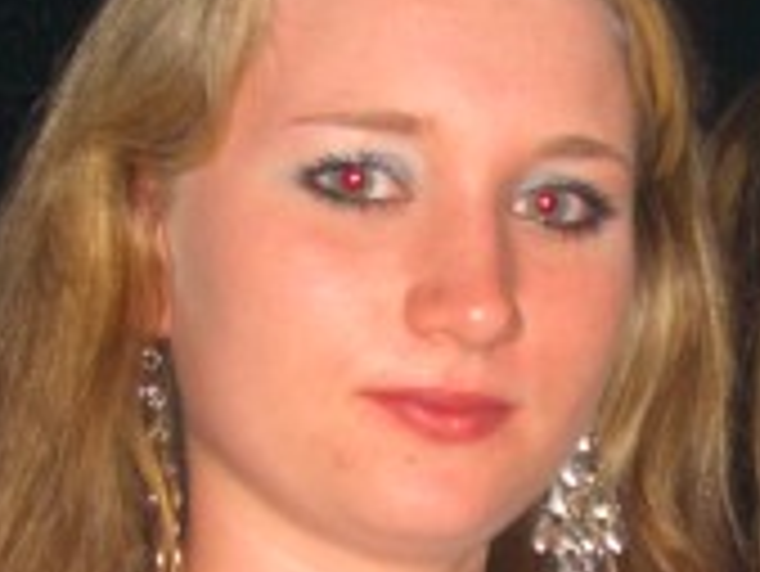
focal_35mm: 135
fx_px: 2966
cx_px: 729
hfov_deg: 14.4
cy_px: 545
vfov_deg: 10.9
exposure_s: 1/60
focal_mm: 7.9
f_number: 2.8
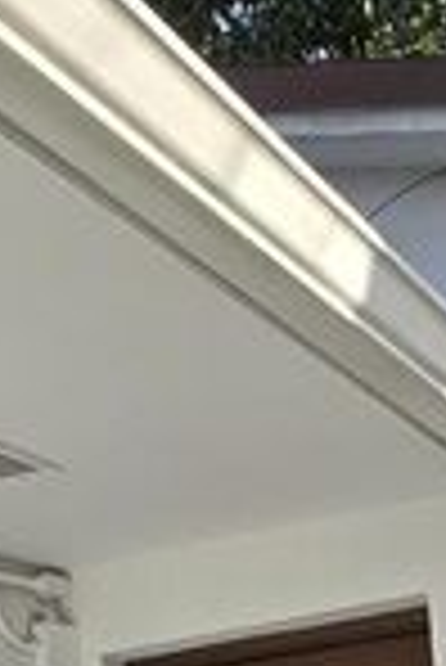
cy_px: 1199
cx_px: 514
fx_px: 1131
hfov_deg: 21.0
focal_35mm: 61
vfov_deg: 21.4
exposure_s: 1/1016
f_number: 2.2
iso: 50
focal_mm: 2.2
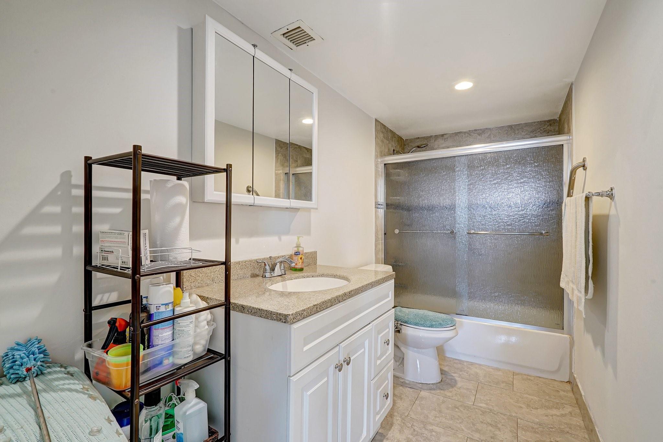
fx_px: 295
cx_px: 332
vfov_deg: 73.8
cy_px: 221
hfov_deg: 96.7
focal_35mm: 16
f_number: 13
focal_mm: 16
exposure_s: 1/3.33
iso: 640
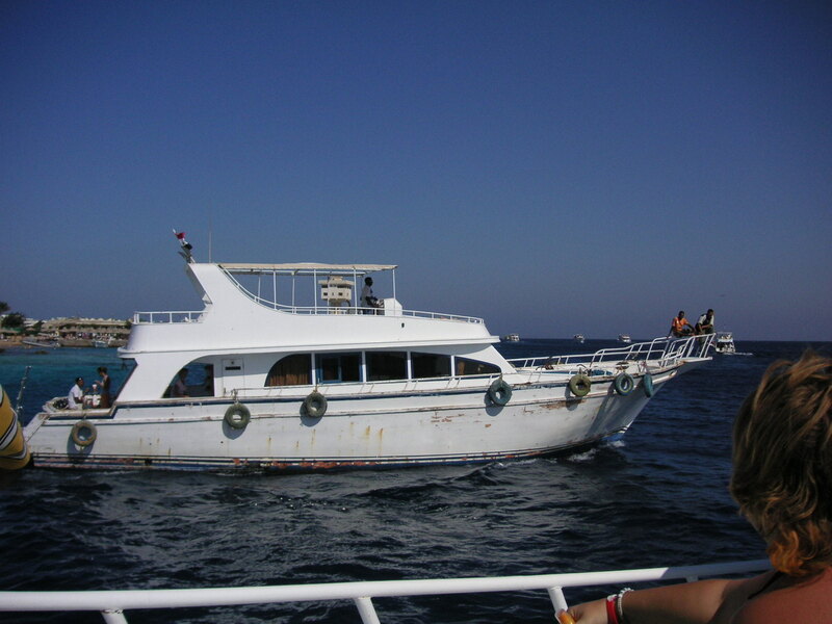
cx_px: 416
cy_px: 312
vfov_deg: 38.7
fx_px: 889
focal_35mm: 37
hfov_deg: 50.1
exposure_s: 1/750
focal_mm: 6.1
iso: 50
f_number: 6.7
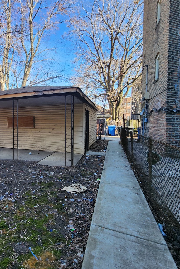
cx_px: 28
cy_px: 134
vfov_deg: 86.9
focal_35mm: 19
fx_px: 143
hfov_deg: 58.0
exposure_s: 1/325
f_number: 2.2
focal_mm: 2.2
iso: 50
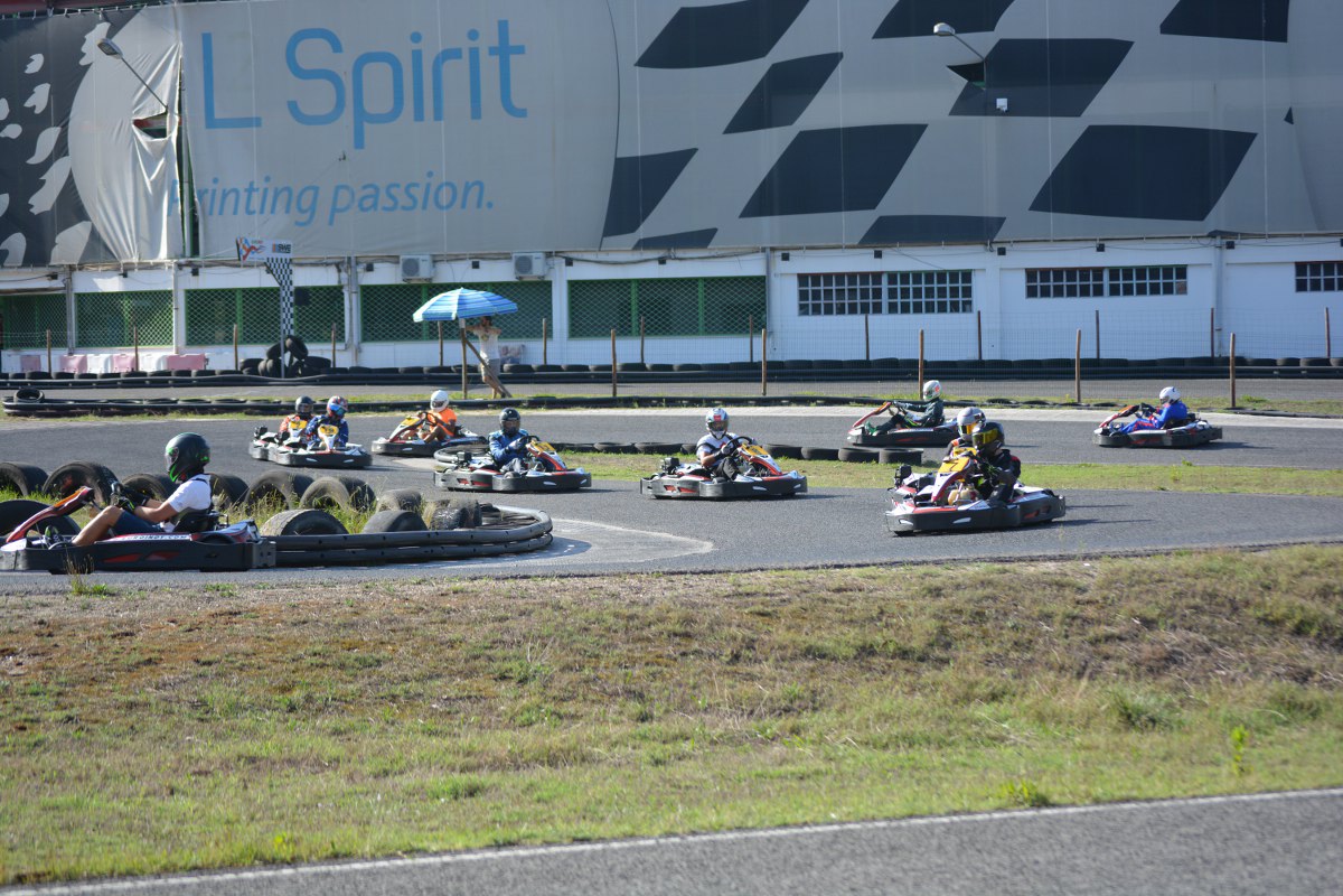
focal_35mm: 99
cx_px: 672
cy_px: 448
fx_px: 3693
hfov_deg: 20.6
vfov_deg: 13.8
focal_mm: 66
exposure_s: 1/1250
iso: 400
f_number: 5
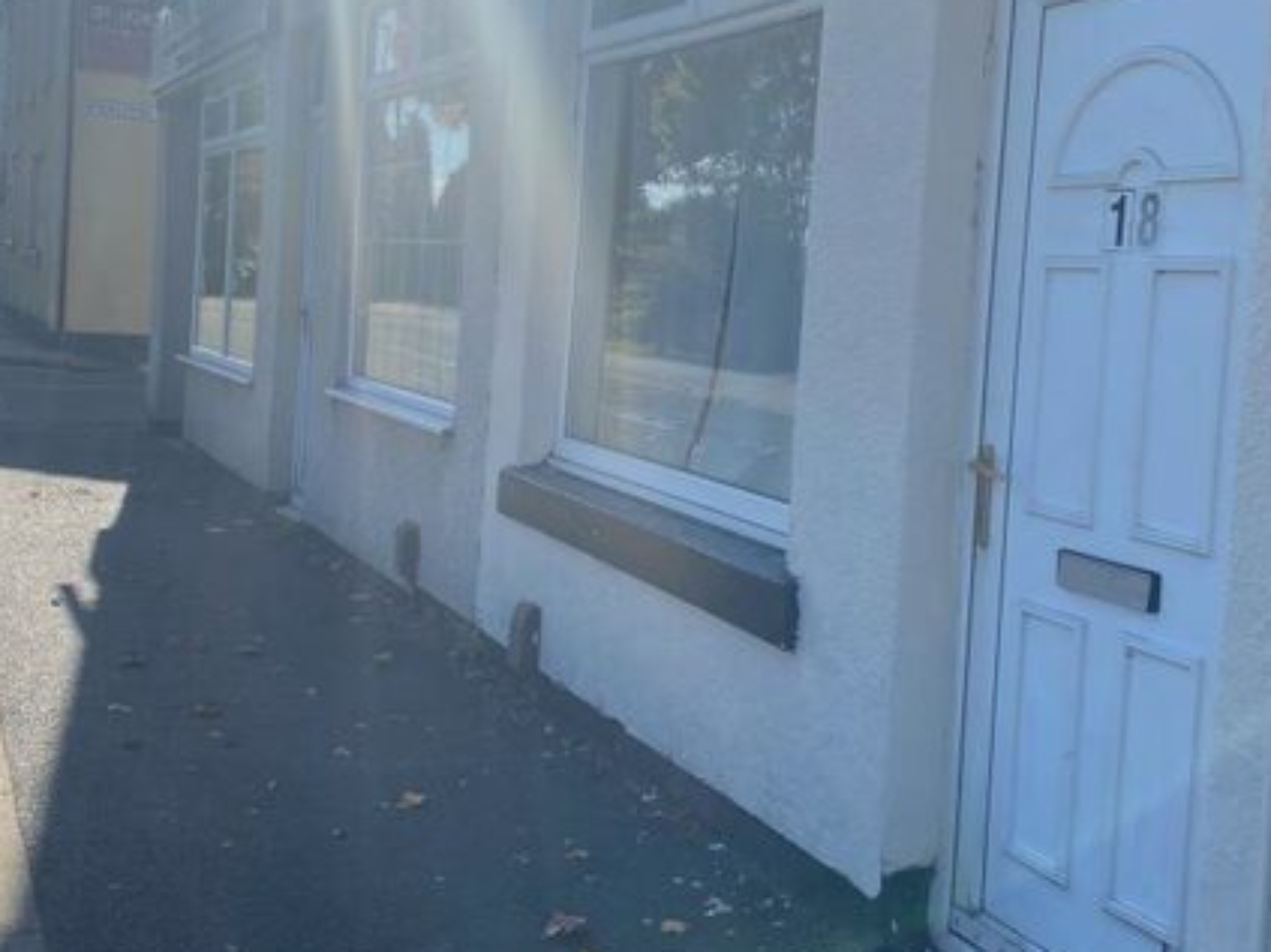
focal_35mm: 43
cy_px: 386
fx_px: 1578
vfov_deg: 33.5
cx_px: 751
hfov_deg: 43.7
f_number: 1.8
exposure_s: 1/2410
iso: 32
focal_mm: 4.25
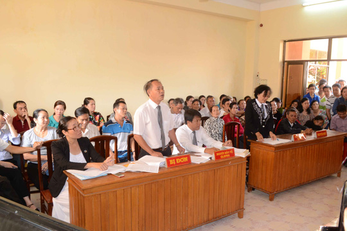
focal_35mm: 30
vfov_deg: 43.6
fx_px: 289
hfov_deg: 61.9
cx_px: 174
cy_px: 116
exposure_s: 1/25
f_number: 11
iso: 1600
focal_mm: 20
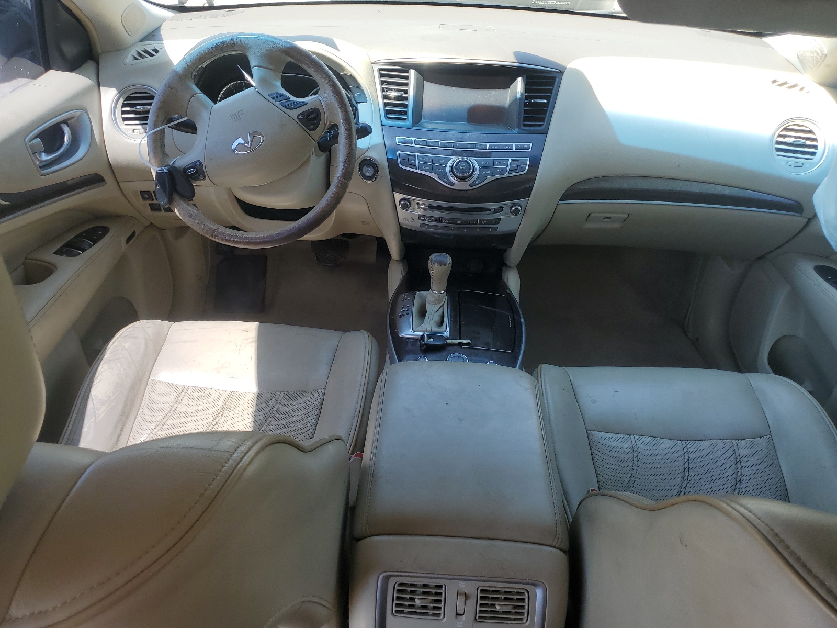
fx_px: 629
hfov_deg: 67.3
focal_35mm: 26
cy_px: 314
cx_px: 418
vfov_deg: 53.1
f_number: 1.5
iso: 50
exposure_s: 1/500
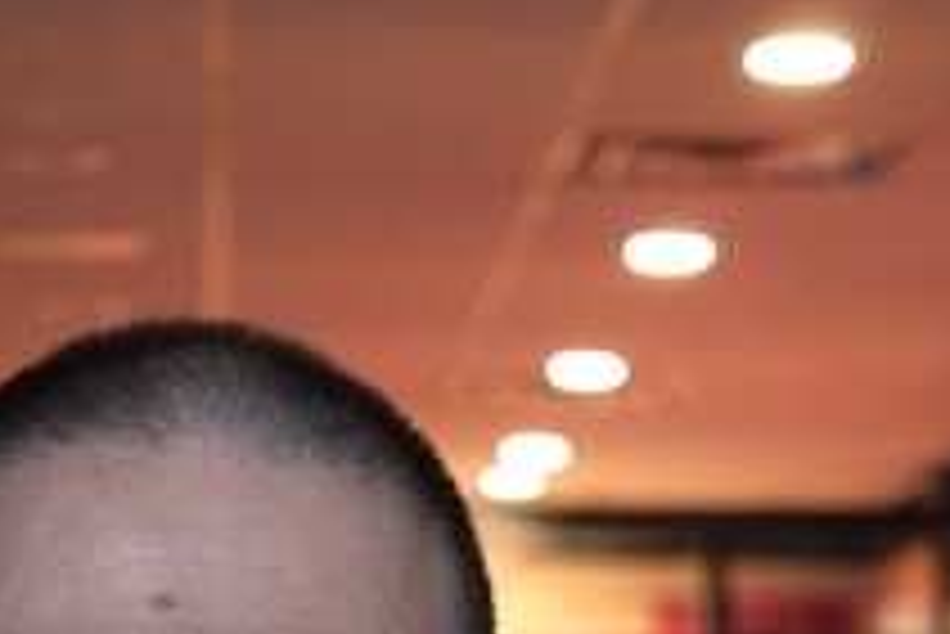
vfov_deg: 6.9
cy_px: 1131
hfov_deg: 10.6
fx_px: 5123
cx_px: 149
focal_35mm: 194
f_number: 2.8
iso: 640
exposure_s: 1/15
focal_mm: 27
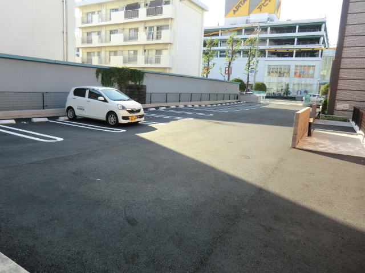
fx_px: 253
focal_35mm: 24
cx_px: 182
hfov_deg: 71.6
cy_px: 136
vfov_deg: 56.8
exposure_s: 1/200
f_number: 3.2
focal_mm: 4.3
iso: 80
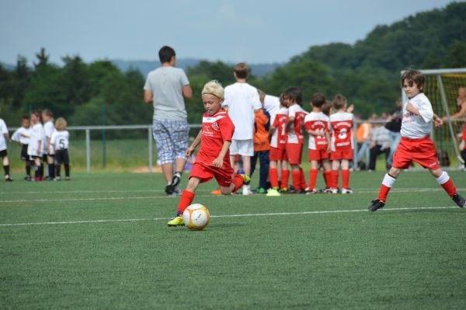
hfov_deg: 6.9
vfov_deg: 4.6
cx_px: 233
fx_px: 3880
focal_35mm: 300
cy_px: 155
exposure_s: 1/1600
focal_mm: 200
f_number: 6.3
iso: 400
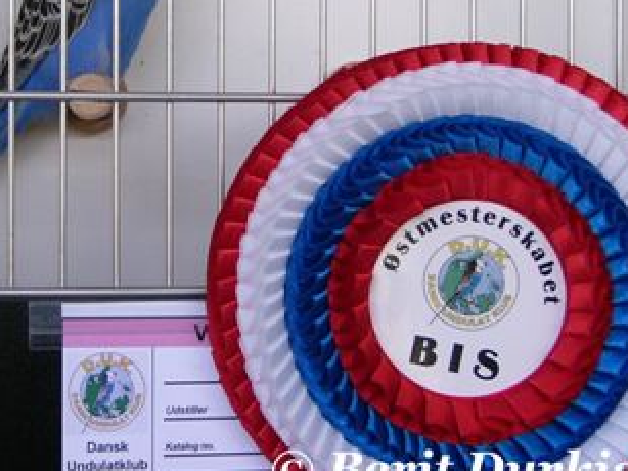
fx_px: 1324
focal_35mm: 73
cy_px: 141
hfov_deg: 26.5
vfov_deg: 20.1
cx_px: 214
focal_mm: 6.4
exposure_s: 1/80
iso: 50
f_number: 2.8
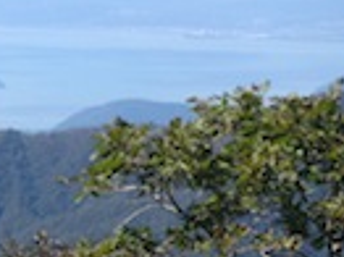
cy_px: 191
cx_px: -58
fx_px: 4249
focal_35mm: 428
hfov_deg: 4.6
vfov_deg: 3.5
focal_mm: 25
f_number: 5.9
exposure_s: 1/320
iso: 80
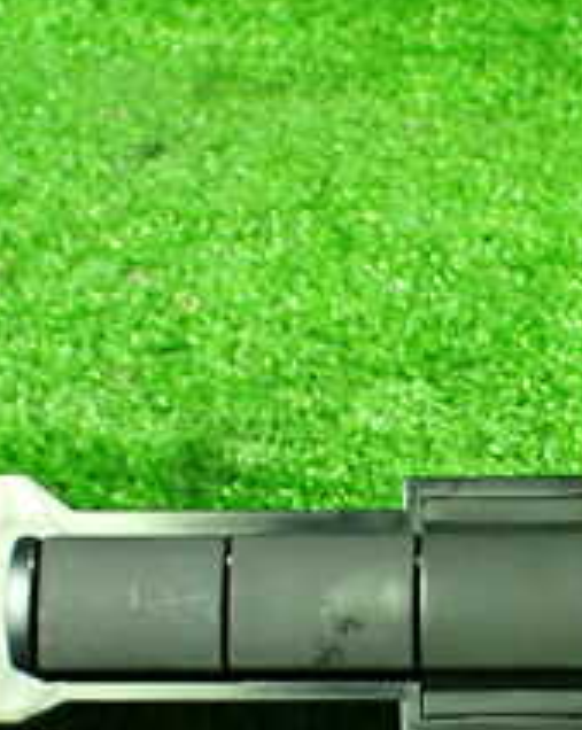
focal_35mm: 83
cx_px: 554
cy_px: 627
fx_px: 1791
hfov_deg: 18.1
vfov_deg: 22.6
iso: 800
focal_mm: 5.4
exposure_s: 1/40
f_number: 2.3
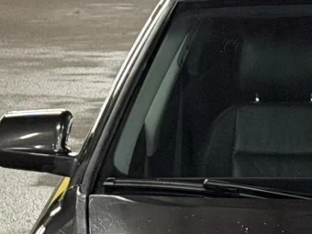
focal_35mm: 271
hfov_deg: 7.2
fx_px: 2443
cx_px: 411
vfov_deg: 5.4
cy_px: 347
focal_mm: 6.76
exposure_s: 1/33
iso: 250
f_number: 1.78
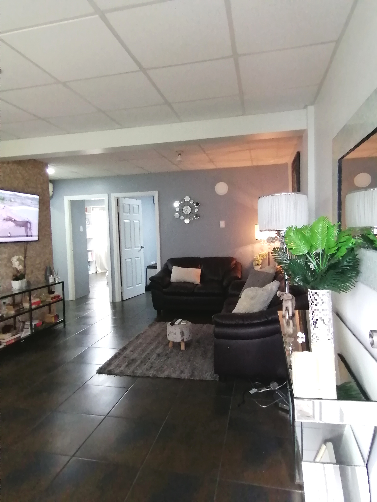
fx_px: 334
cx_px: 188
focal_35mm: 23
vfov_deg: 73.9
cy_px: 251
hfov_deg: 58.9
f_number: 2.4
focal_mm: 2.7
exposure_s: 1/30
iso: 200
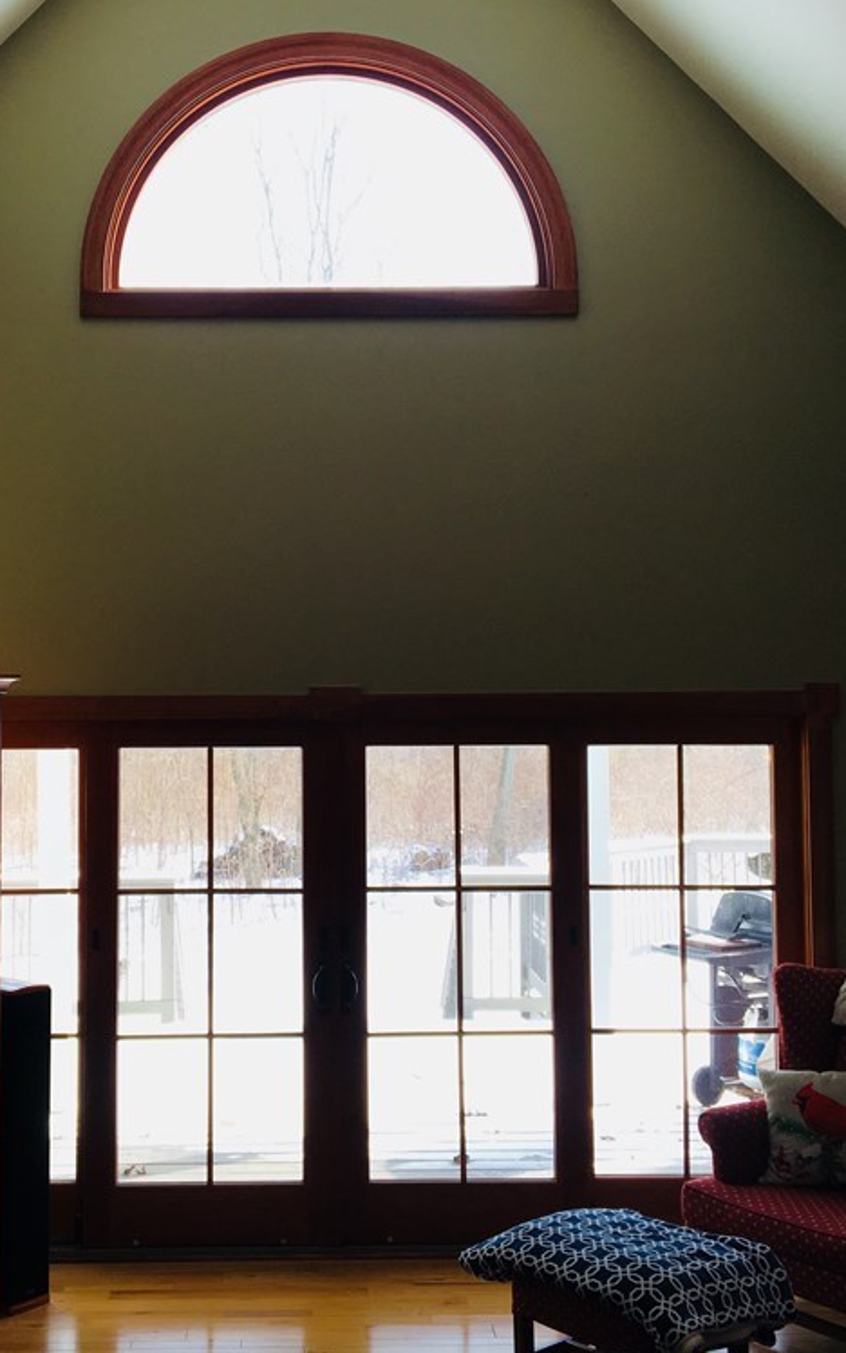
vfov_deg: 47.2
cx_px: 307
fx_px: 1550
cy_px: 665
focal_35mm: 42
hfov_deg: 30.4
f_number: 2.2
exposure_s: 1/120
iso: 32
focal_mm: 4.15
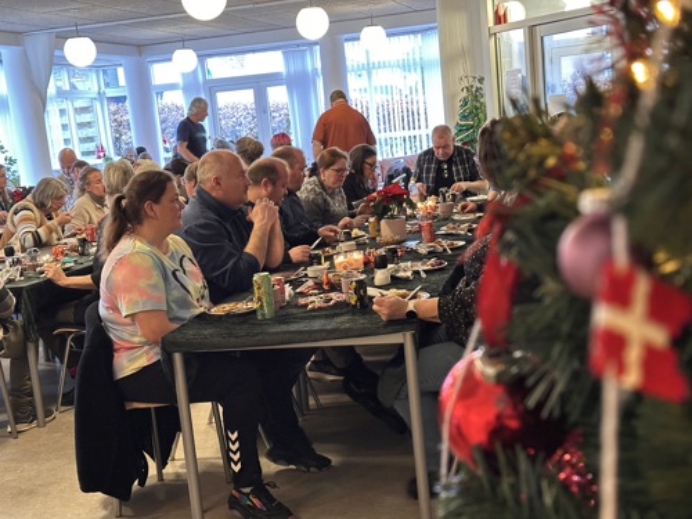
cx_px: 346
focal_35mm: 48
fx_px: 960
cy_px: 260
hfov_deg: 39.7
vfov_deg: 30.3
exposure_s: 1/25
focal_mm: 6.86
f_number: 1.78
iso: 500
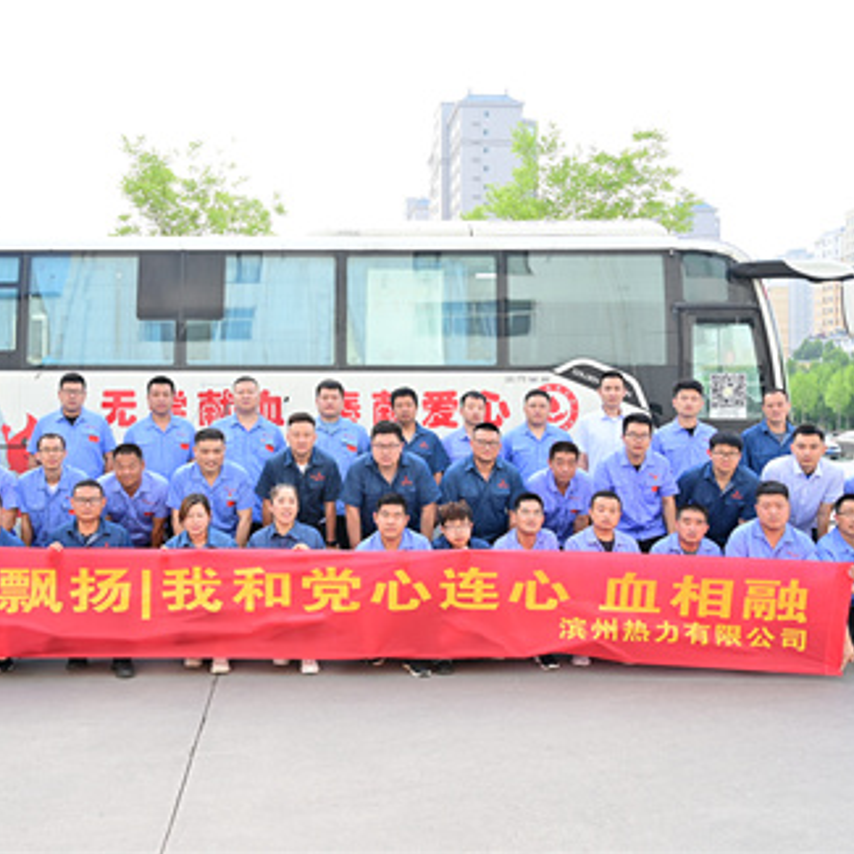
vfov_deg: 48.4
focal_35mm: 34
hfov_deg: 48.2
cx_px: 342
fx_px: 949
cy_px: 420
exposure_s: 1/100
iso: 100
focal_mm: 26
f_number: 5
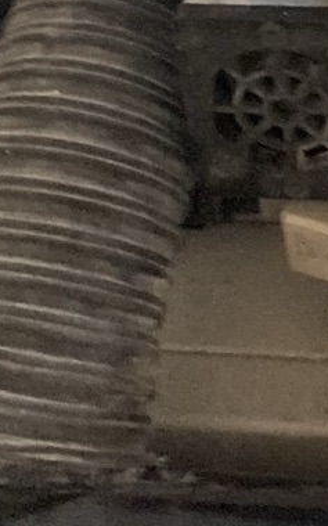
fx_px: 2292
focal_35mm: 160
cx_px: 765
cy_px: -437
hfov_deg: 7.7
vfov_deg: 12.0
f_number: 1.8
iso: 400
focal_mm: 3.99
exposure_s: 1/30
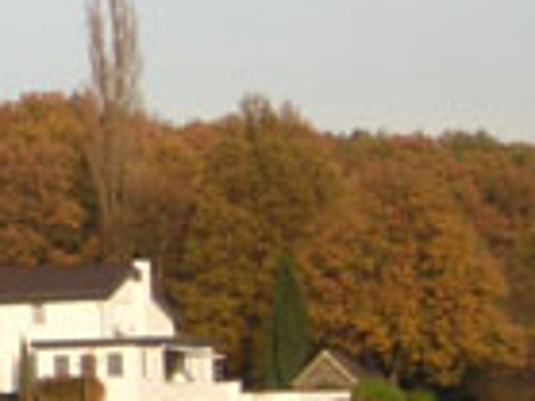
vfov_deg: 4.7
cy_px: 166
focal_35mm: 315
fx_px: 4864
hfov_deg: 6.2
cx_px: -262
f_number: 4.4
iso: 100
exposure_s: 1/330
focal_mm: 12.6
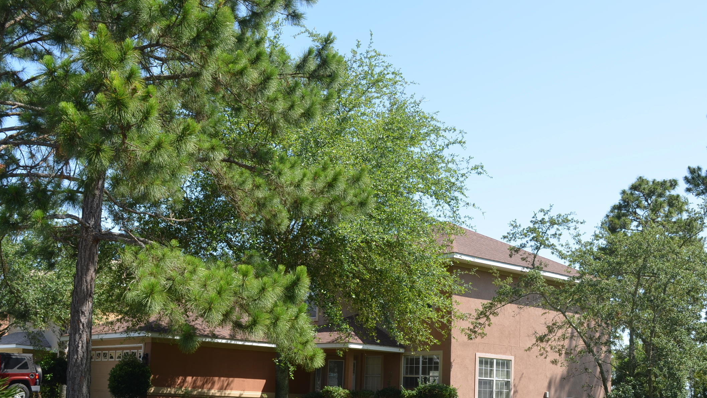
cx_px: 370
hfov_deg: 46.4
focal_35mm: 44
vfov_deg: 27.0
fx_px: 825
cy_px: 252
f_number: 7.1
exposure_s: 1/200
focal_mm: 24
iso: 100
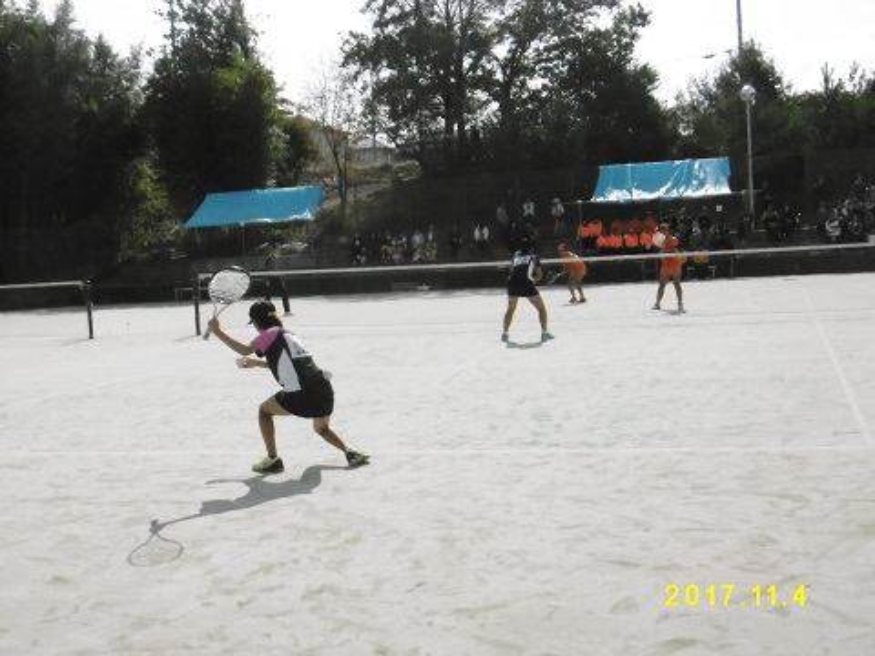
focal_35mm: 51
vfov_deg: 28.6
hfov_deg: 37.5
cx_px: 438
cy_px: 328
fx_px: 1289
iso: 1600
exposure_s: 1/2000
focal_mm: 9.2
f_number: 10.1
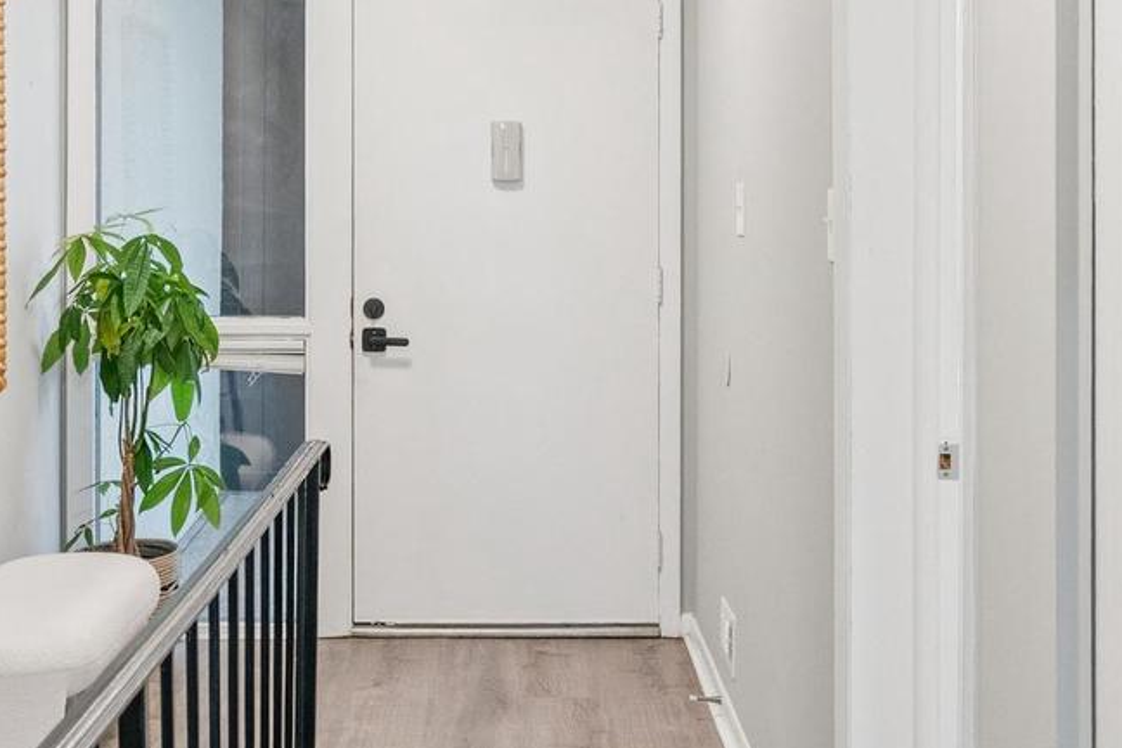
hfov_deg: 33.3
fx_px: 1870
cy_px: 235
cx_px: 468
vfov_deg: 22.5
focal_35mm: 60
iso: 2500
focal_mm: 27
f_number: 4.5
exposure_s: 1/125
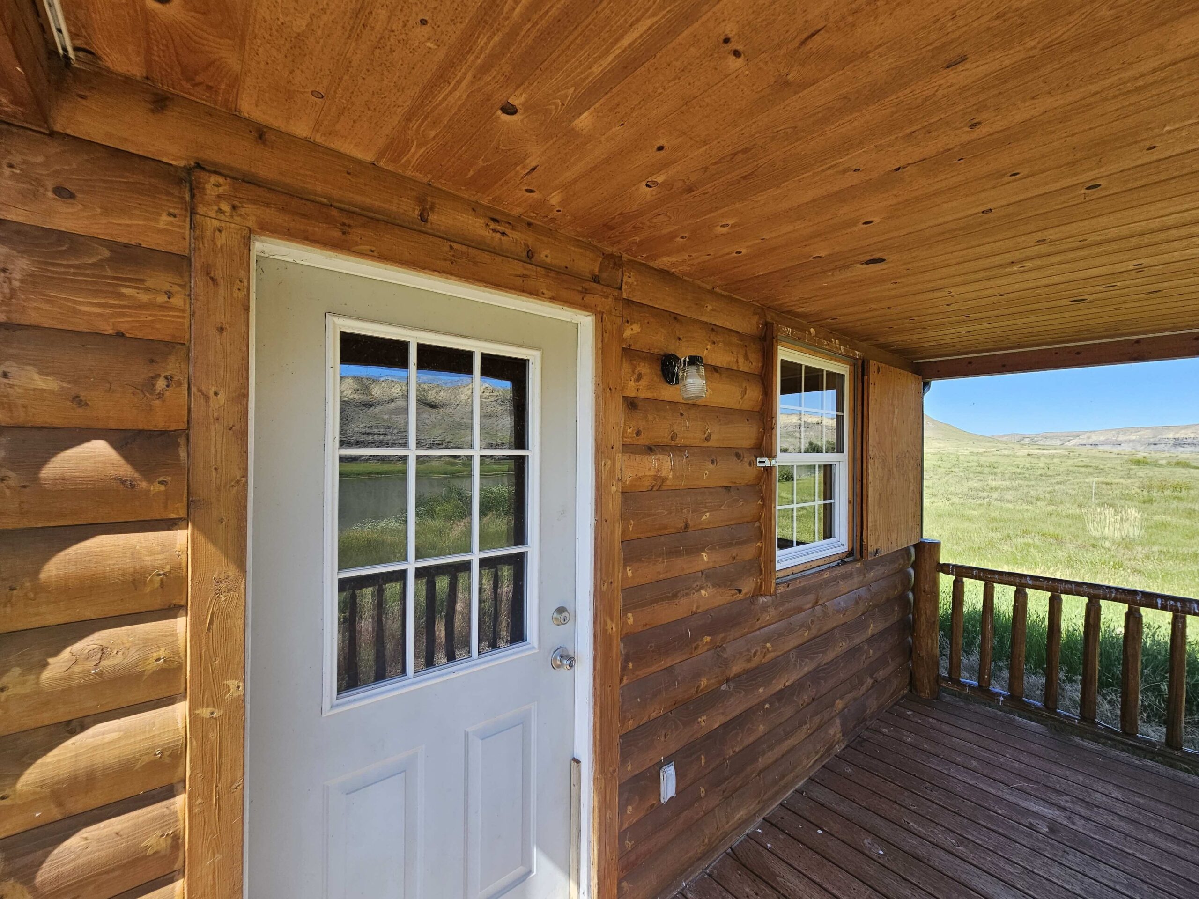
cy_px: 450
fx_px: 450
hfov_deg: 106.2
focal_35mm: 13
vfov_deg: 89.9
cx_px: 600
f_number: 2.2
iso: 50
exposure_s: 1/411
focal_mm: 2.2
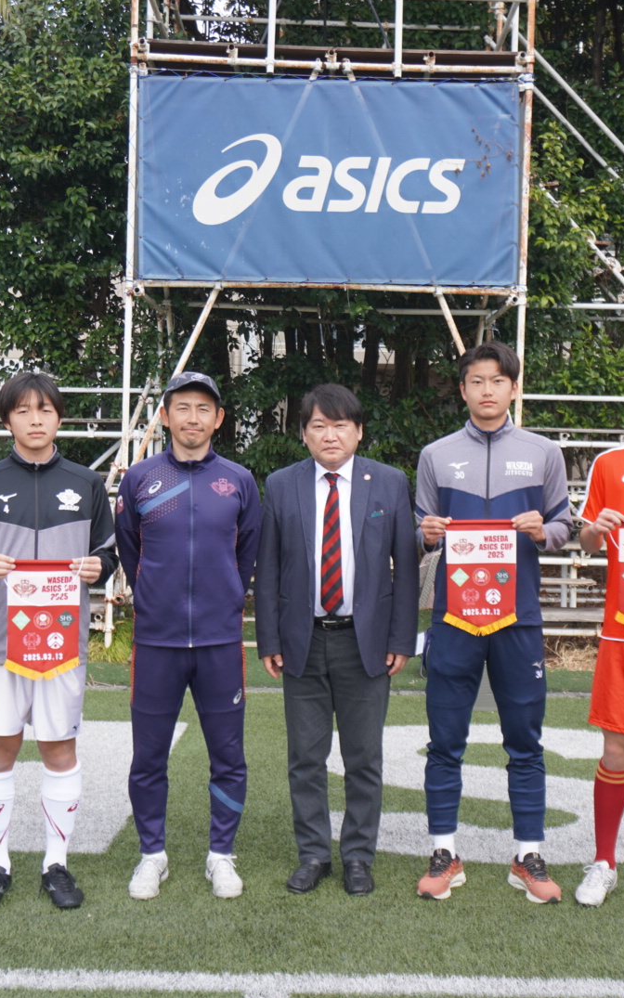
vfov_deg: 43.5
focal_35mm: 46
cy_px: 499
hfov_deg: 28.0
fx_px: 1251
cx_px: 354
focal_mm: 20
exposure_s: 1/320
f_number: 4.5
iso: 100
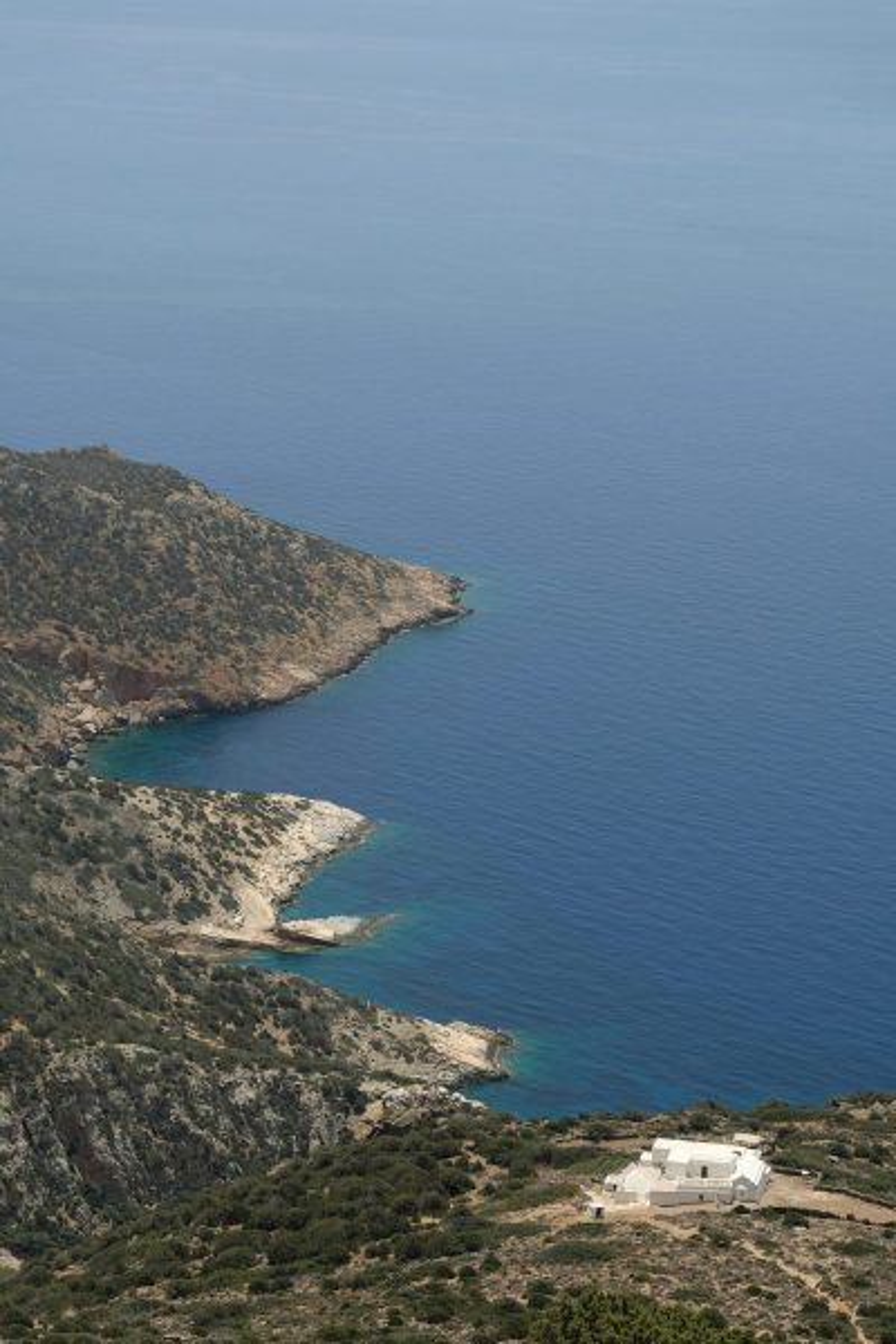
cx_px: 448
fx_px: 3098
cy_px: 672
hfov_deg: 16.5
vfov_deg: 24.5
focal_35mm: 83
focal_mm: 55
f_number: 5.6
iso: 200
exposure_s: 1/950
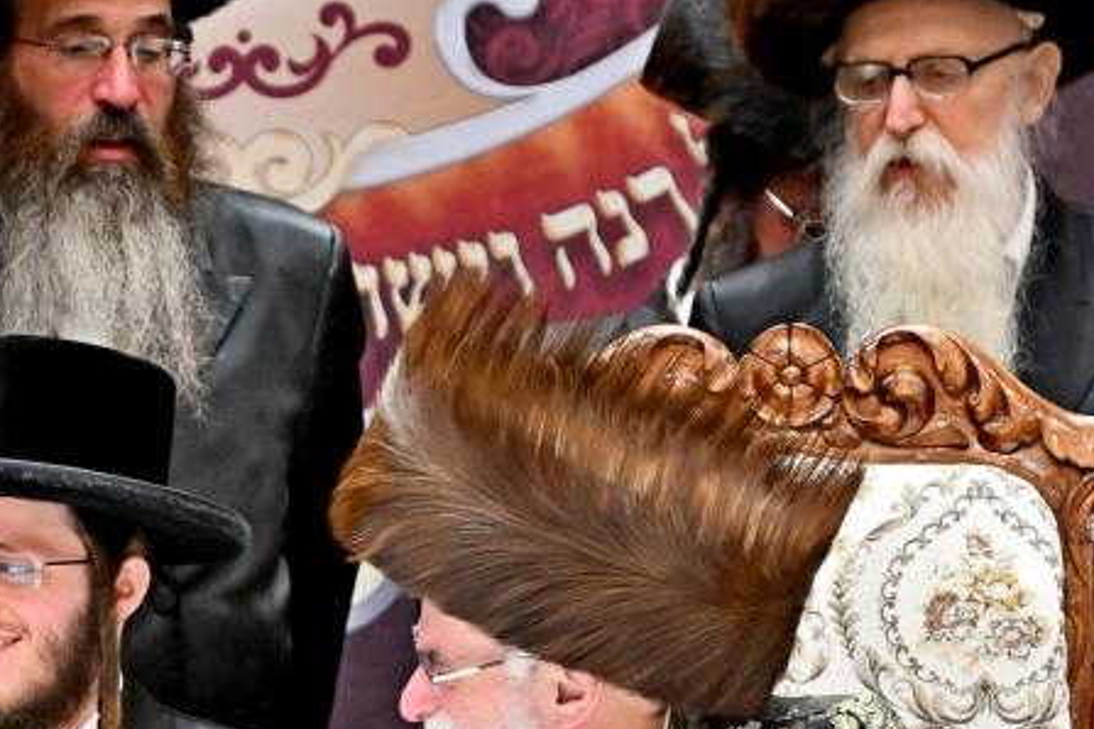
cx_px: -78
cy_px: 616
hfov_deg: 3.2
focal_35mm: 634
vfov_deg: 2.2
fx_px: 19265
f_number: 2.8
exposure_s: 1/800
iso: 640
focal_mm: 185
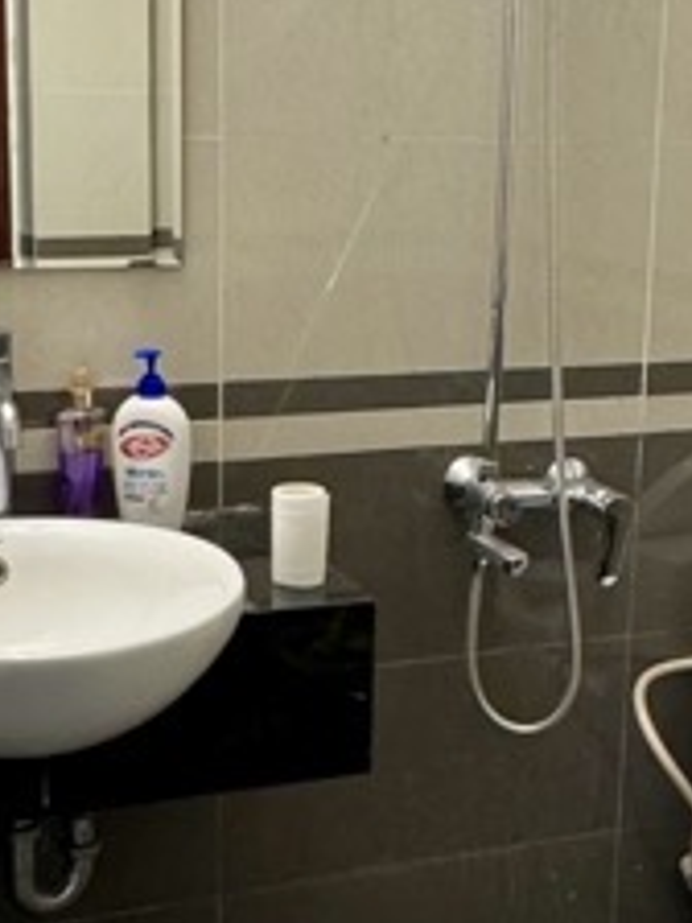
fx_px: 1706
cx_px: 445
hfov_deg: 22.9
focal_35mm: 64
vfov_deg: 30.3
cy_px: 433
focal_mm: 2.22
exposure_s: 1/50
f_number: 2.2
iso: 250
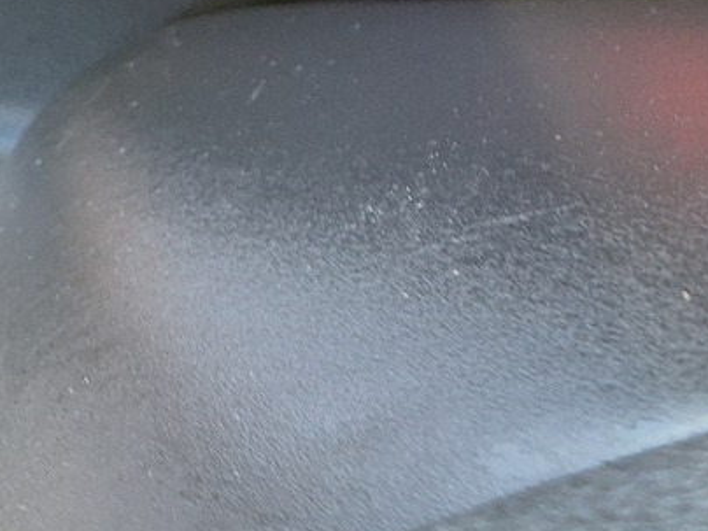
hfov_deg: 22.5
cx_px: 785
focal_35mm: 82
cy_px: -384
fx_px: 1677
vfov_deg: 15.7
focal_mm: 5.54
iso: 250
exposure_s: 1/33
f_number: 1.8
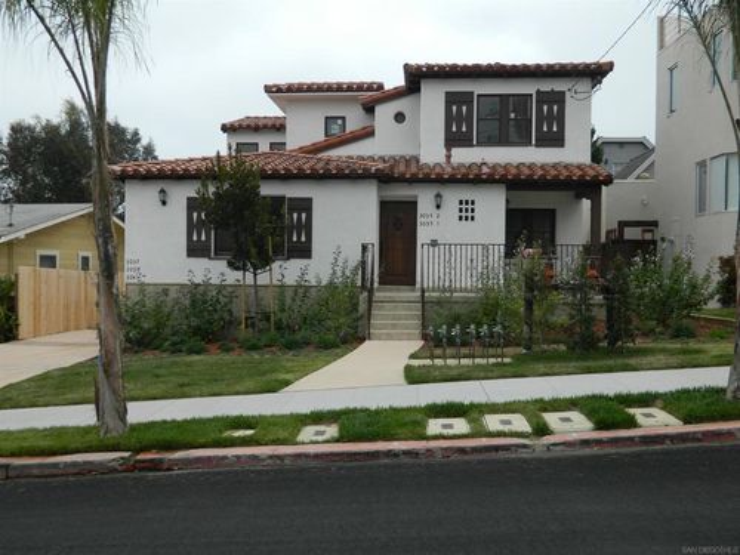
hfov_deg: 58.4
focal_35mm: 31
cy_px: 278
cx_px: 370
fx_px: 663
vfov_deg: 45.4
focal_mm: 5.6
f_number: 9.1
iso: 80
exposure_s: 1/160
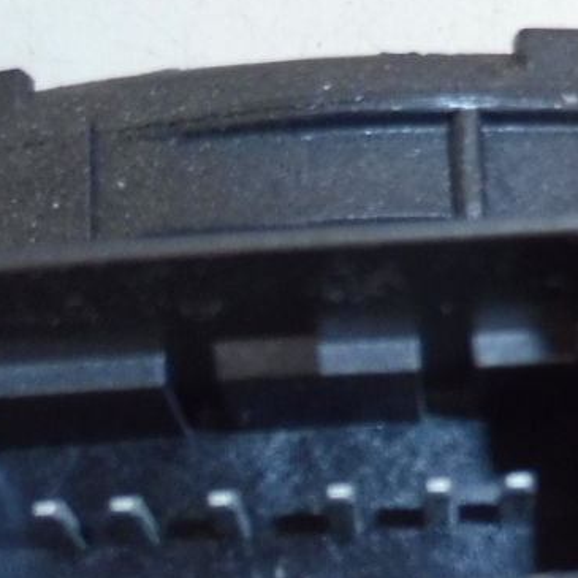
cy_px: 572
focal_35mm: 119
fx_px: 2248
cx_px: 187
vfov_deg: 14.4
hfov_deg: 14.6
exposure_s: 1/60
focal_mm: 4.3
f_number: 3.5
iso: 200
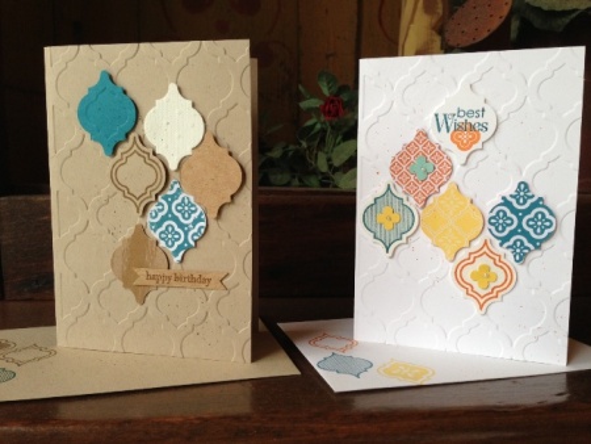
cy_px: 222
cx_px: 296
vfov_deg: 43.0
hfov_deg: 55.3
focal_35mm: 33
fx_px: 564
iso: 100
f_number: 2.4
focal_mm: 4.13
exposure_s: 1/120
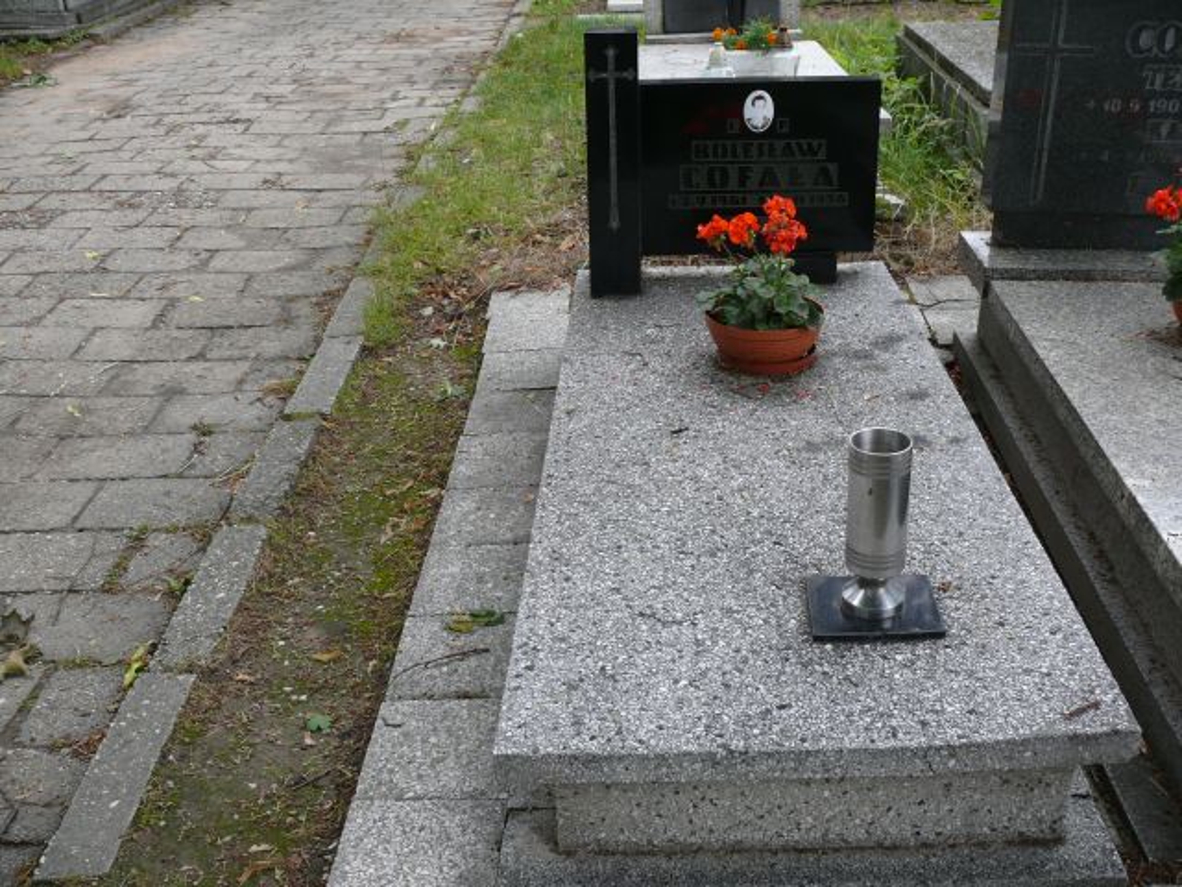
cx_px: 591
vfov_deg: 40.7
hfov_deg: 52.6
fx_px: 1195
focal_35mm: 35
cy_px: 444
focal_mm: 7.4
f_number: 2.8
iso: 100
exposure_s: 1/125
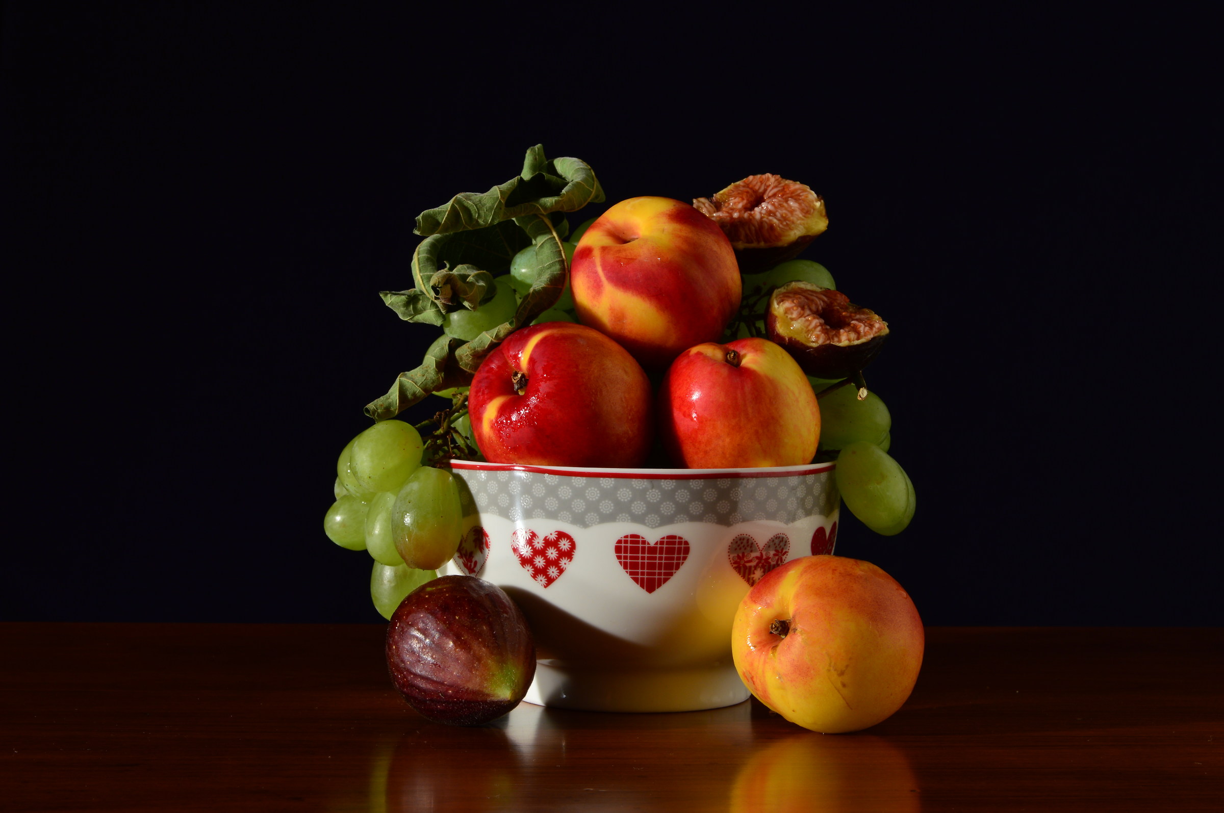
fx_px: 2802
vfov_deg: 16.5
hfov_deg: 24.6
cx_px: 612
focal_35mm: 82
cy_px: 406
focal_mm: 55
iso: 100
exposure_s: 1/1.3
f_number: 18
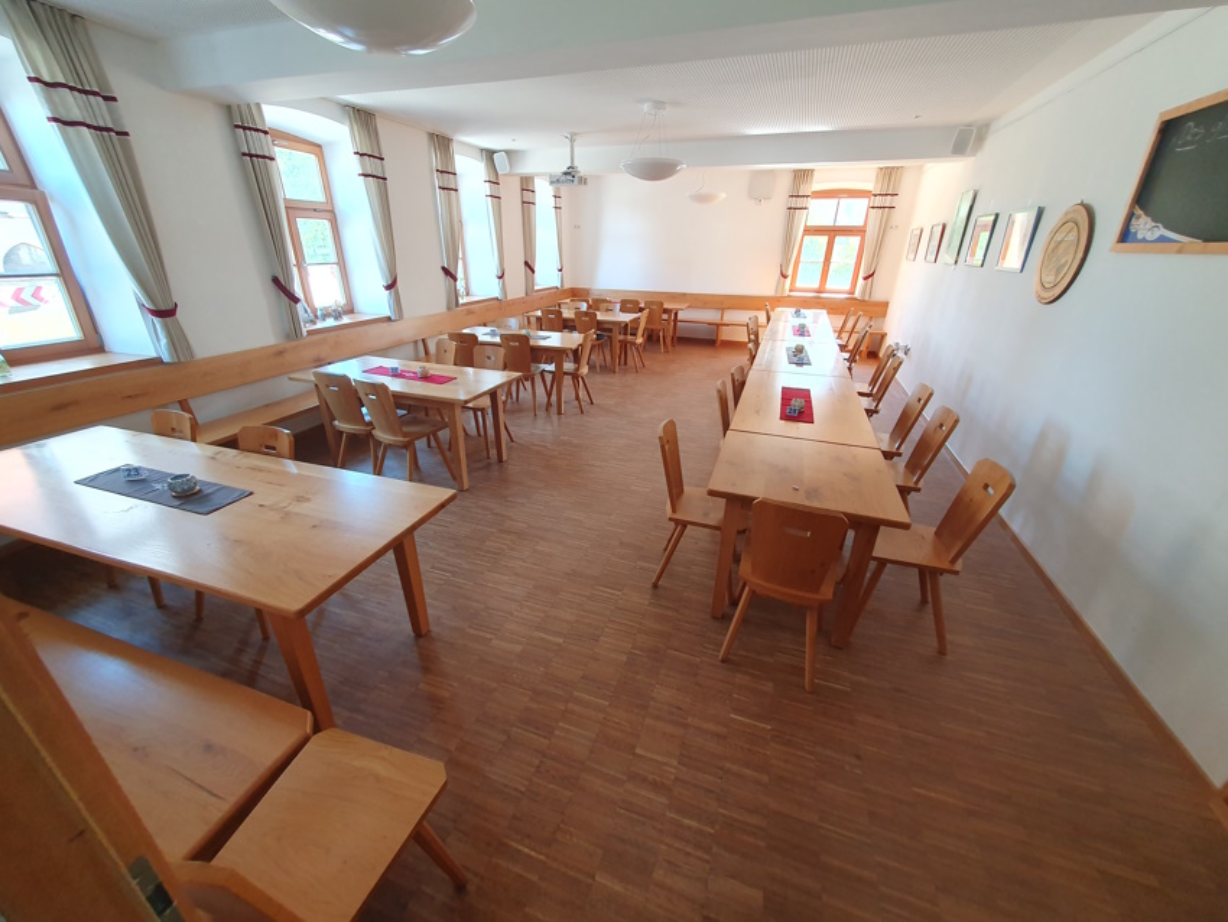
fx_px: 461
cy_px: 461
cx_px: 614
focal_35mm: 13
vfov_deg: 89.9
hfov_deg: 106.2
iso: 160
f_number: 2.2
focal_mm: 1.8
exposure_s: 1/50
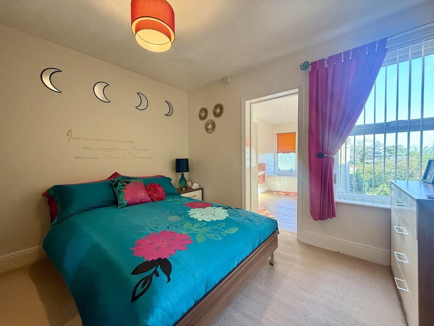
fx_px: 176
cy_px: 163
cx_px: 217
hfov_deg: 102.1
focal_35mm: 14
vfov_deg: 85.7
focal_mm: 2.22
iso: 200
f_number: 2.2
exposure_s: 1/99
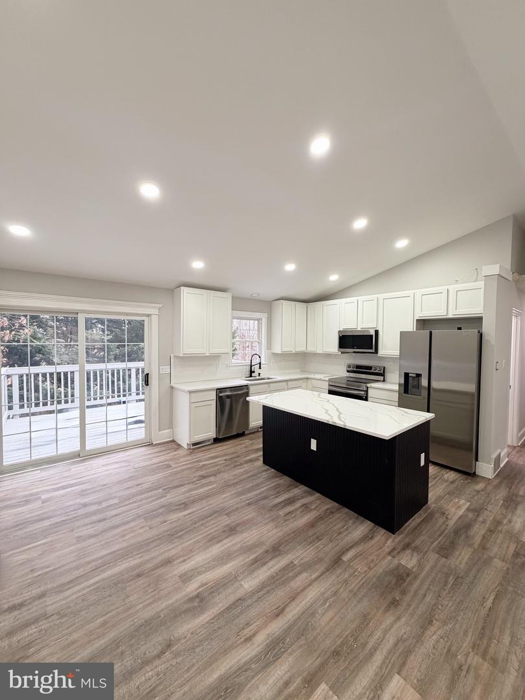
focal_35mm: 14
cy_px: 350
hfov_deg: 85.7
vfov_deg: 102.1
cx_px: 262
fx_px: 283
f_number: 2.2
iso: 200
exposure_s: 1/120
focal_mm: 2.22
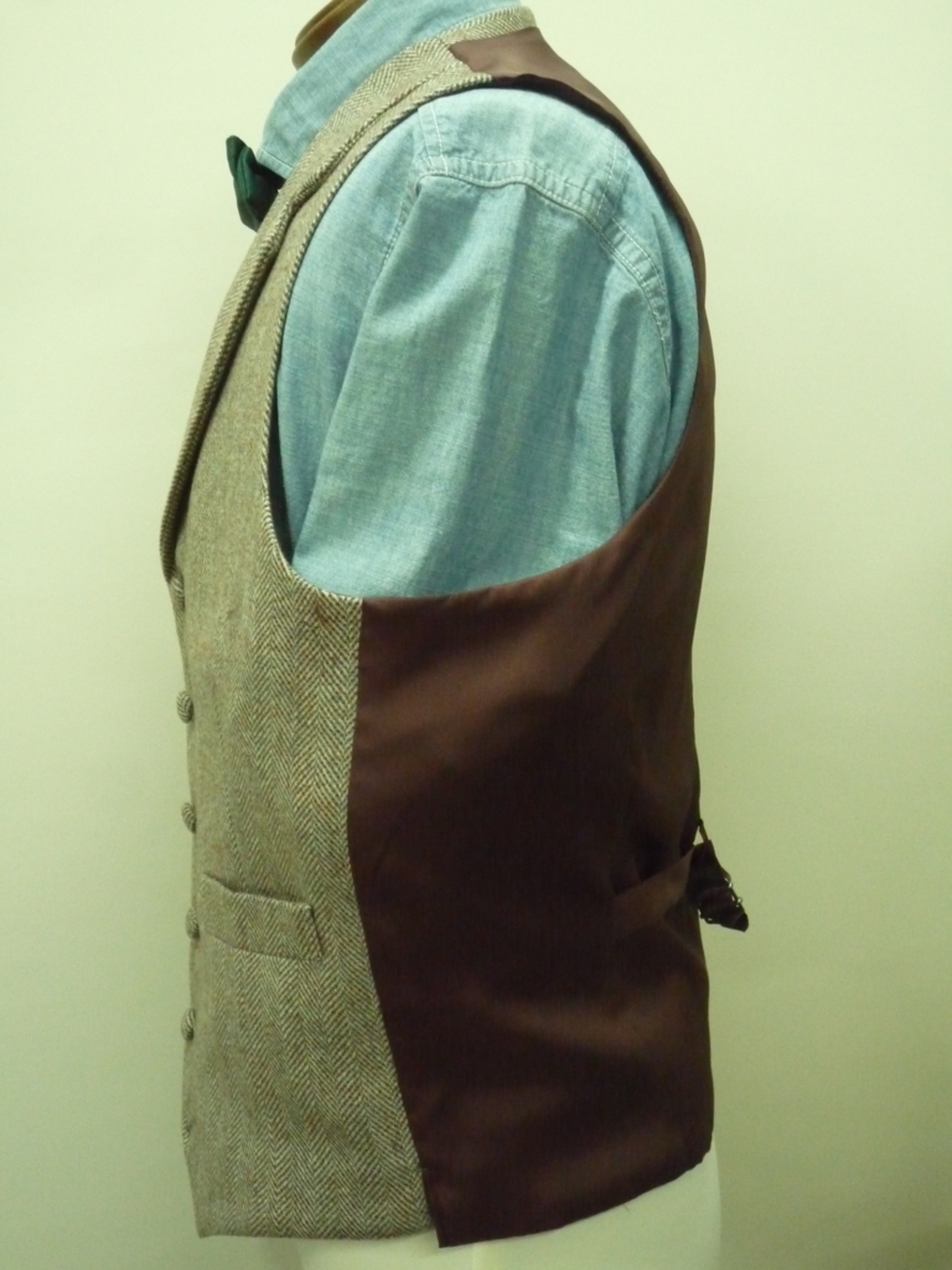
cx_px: 476
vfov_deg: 40.4
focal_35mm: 47
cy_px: 635
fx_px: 1723
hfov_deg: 30.9
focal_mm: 8.3
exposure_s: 1/30
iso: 800
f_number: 4.3
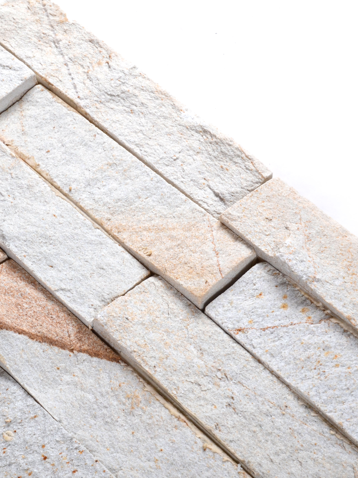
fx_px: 1268
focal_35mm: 92
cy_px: 239
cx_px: 61
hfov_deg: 15.9
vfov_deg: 21.3
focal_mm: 42
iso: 320
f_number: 22
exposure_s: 1/160
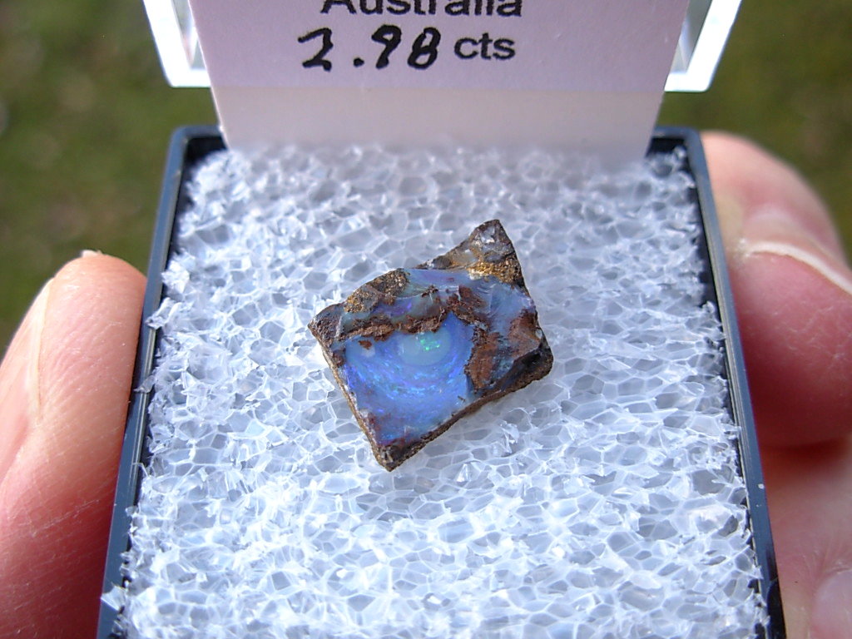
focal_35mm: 38
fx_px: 935
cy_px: 320
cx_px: 426
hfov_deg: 49.0
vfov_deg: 37.7
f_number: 2.9
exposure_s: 1/152
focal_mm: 6.3
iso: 50
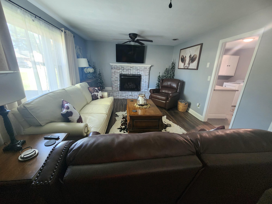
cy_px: 102
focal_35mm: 13
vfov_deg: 89.9
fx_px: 102
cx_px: 136
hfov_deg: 106.2
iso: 400
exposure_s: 1/30
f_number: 2.2
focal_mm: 2.2
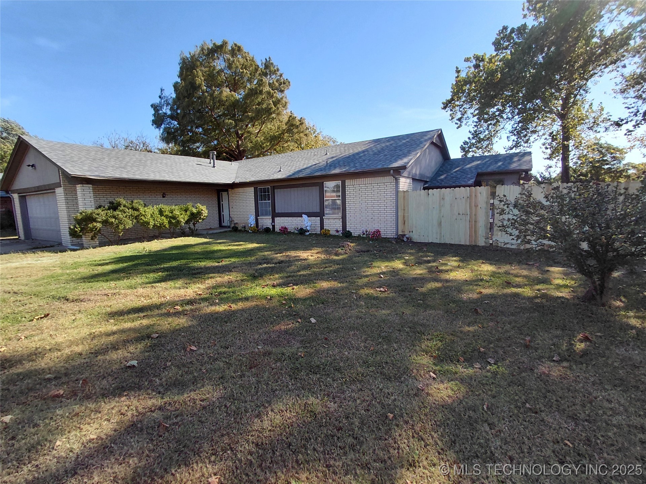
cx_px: 323
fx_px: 299
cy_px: 242
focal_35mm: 16
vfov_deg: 78.1
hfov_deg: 94.5
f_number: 2.2
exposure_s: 1/739
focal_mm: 1.64
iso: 40
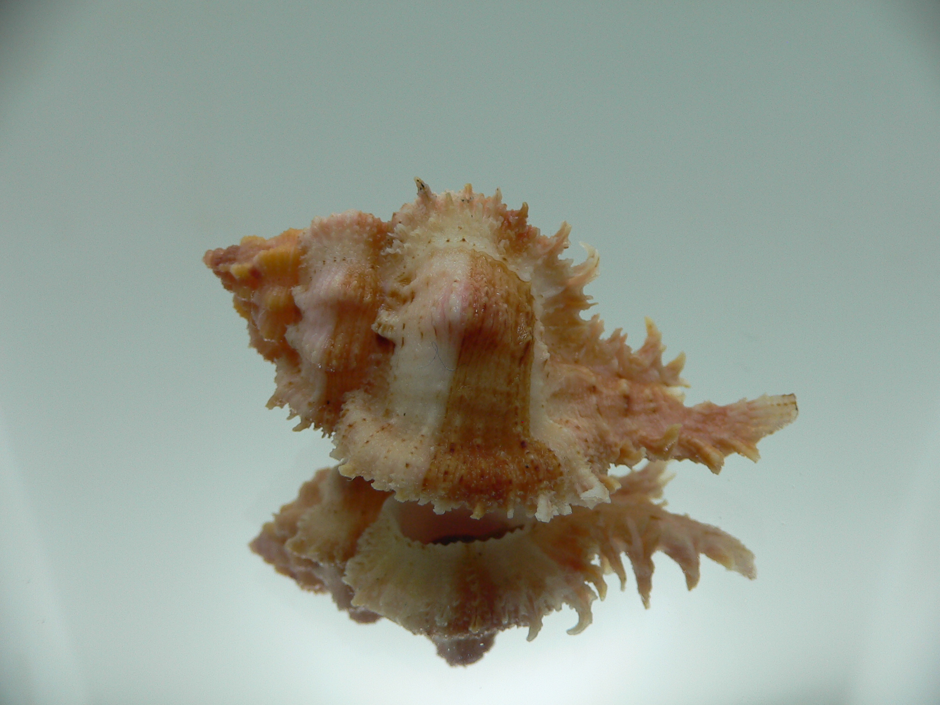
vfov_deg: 40.7
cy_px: 352
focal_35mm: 35
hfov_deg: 52.6
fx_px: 950
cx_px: 470
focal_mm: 4.6
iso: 80
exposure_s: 1/100
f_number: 2.8
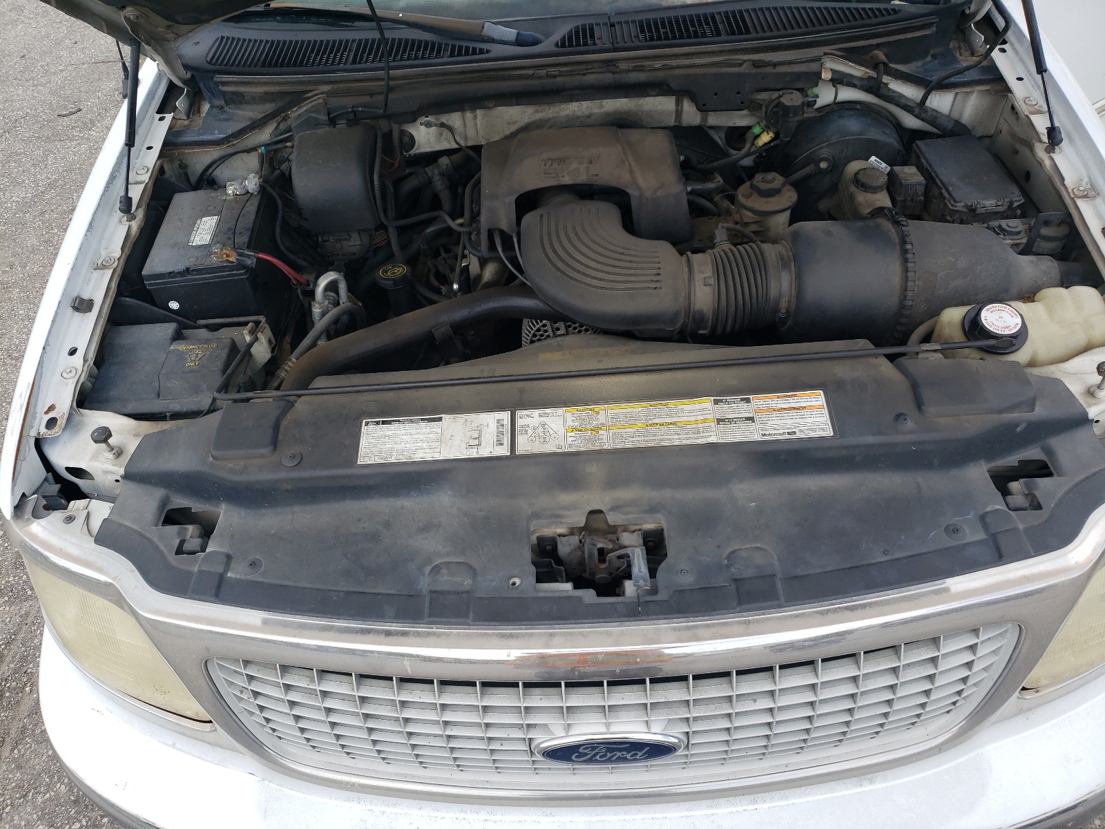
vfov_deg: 53.1
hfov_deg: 67.3
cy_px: 414
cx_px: 552
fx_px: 830
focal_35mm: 26
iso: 50
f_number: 1.5
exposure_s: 1/1000
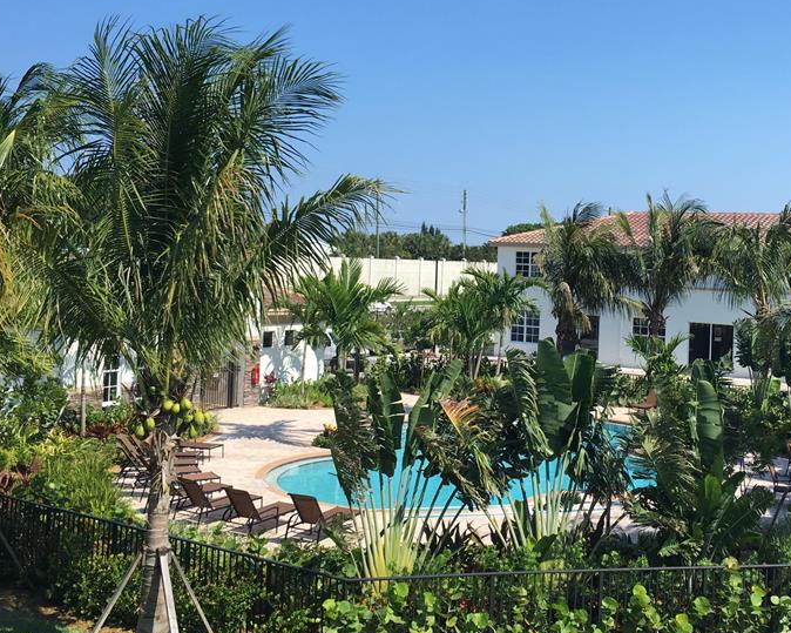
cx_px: 469
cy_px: 265
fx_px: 1007
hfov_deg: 42.7
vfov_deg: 34.8
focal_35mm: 43
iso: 25
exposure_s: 1/534
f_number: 2.2
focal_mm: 4.15
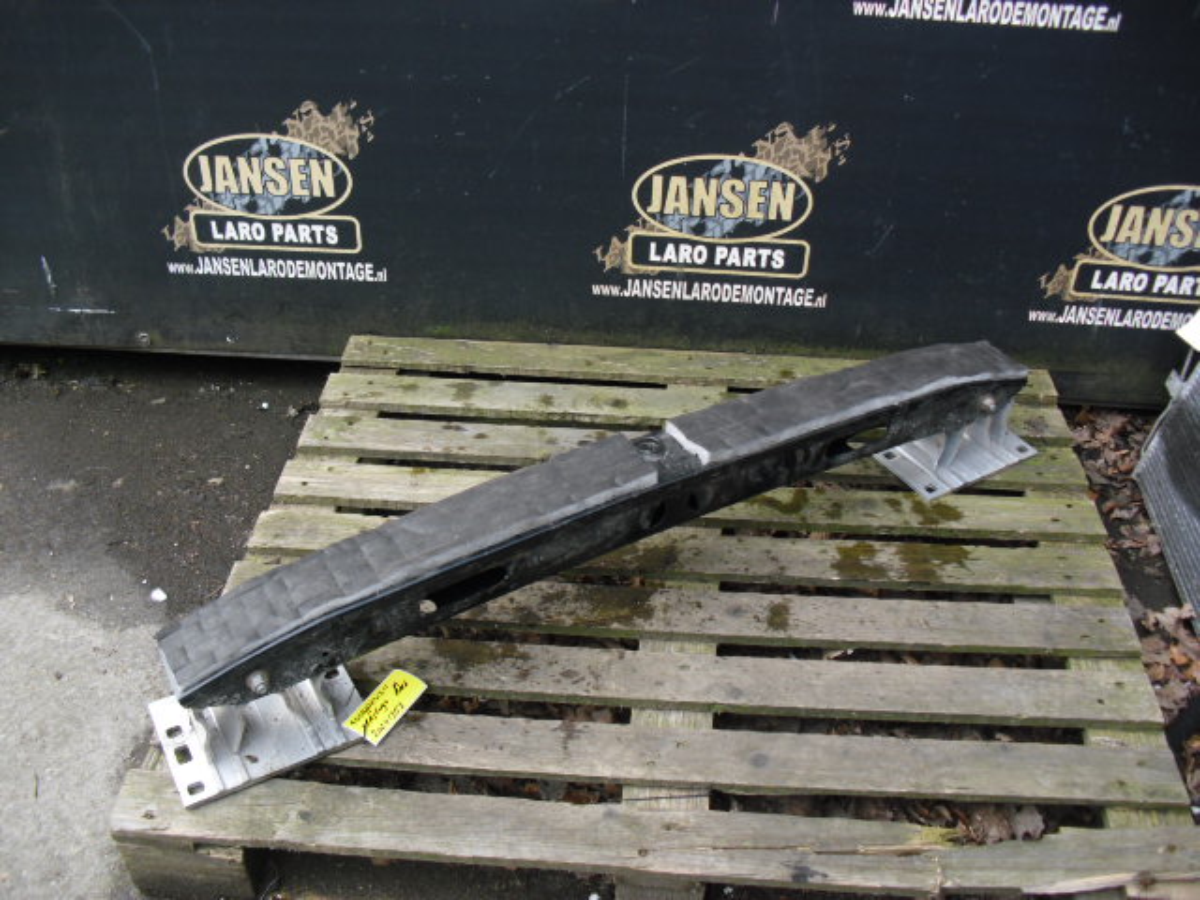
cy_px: 450
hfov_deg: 51.4
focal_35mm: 36
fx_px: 1248
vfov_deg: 39.7
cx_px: 600
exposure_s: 1/200
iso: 100
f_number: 3.1
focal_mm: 6.3
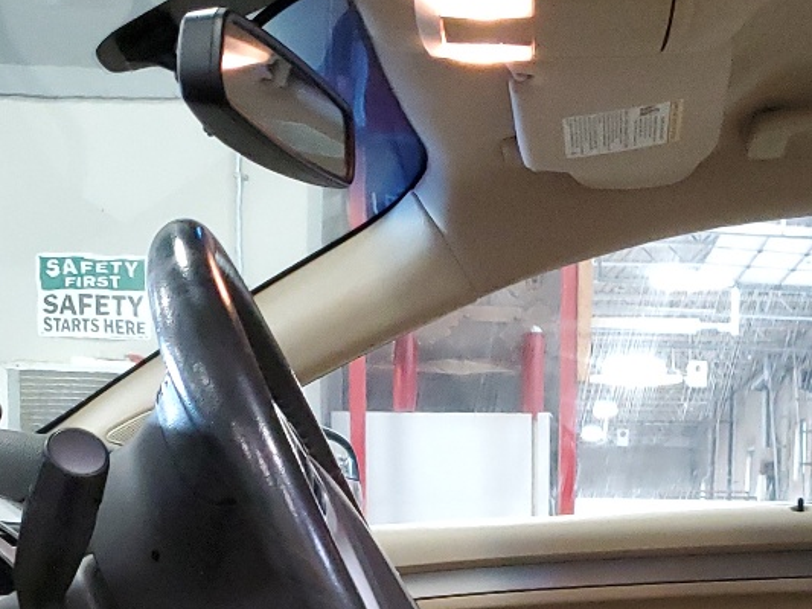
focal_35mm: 78
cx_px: 573
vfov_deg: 17.3
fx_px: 1830
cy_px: 868
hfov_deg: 24.8
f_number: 1.5
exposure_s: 1/60.2
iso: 422
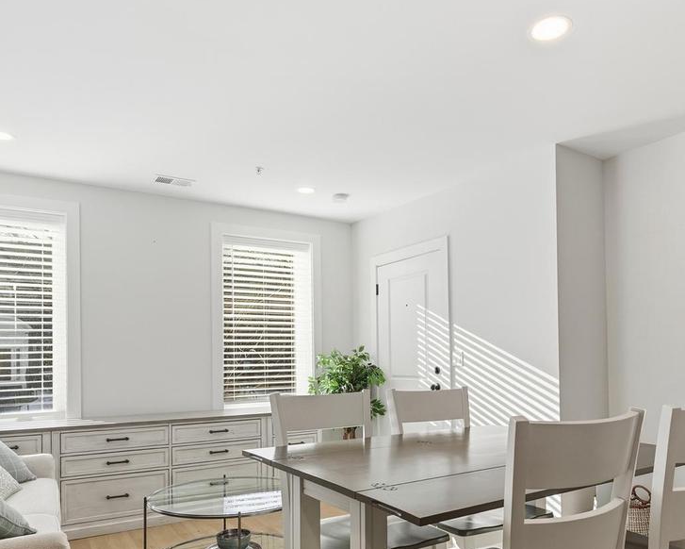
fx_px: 527
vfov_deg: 54.0
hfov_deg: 66.0
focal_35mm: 26
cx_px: 361
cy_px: 358
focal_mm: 14
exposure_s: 1/1250
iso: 400
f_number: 11
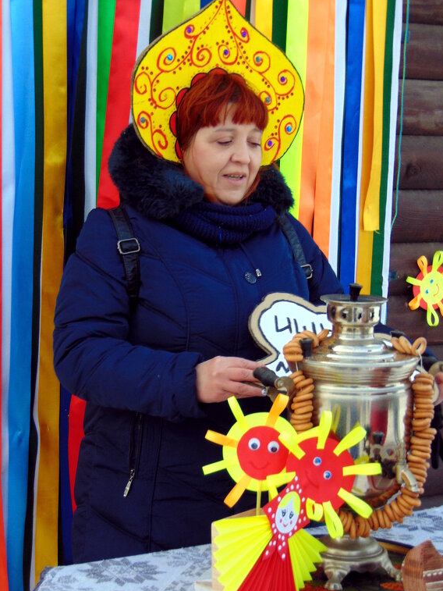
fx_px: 1279
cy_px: 305
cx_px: 213
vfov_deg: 26.0
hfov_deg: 19.6
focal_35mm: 75
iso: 80
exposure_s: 1/320
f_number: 3.7
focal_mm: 12.8
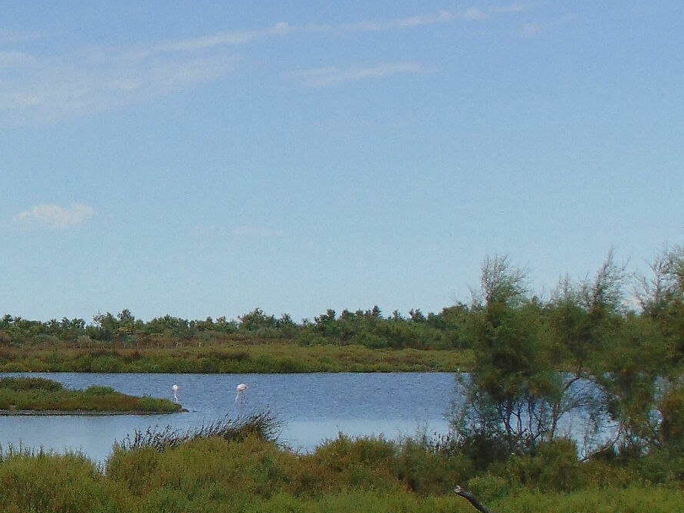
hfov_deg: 16.5
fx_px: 2233
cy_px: 373
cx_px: -202
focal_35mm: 113
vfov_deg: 13.1
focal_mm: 7.6
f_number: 8.7
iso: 80
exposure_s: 1/250
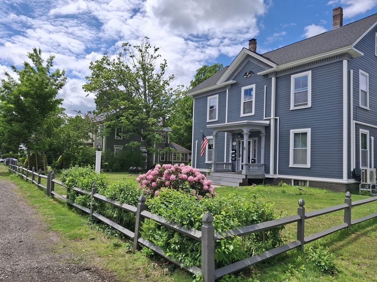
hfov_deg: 69.4
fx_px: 272
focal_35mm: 25
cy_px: 141
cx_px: 188
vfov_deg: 54.9
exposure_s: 1/2252
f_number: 1.8
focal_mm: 4.69
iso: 25
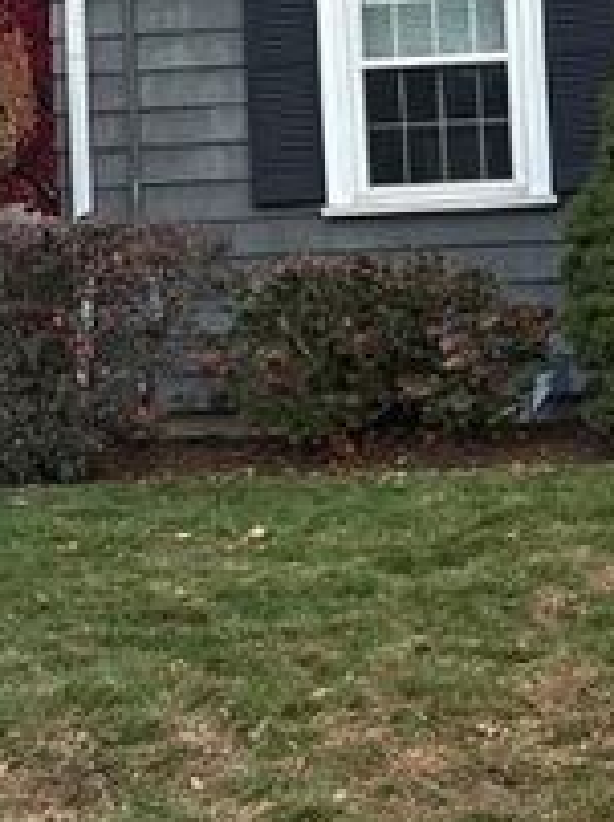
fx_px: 2038
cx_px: 939
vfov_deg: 22.7
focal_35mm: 86
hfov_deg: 15.7
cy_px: 279
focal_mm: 5.96
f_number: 1.6
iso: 500
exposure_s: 1/30
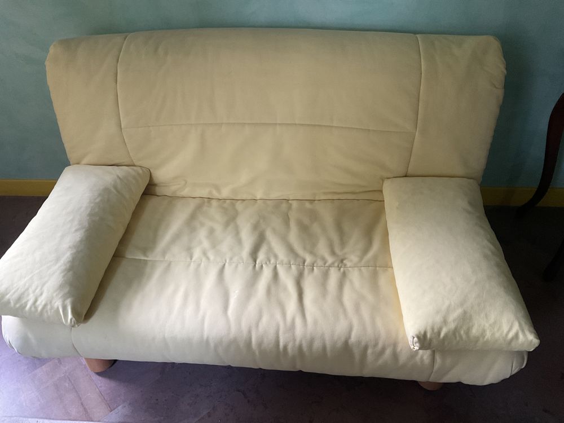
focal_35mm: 29
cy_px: 212
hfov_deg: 61.7
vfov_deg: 48.2
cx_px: 282
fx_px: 472
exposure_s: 1/60
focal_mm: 3
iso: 200
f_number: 1.8
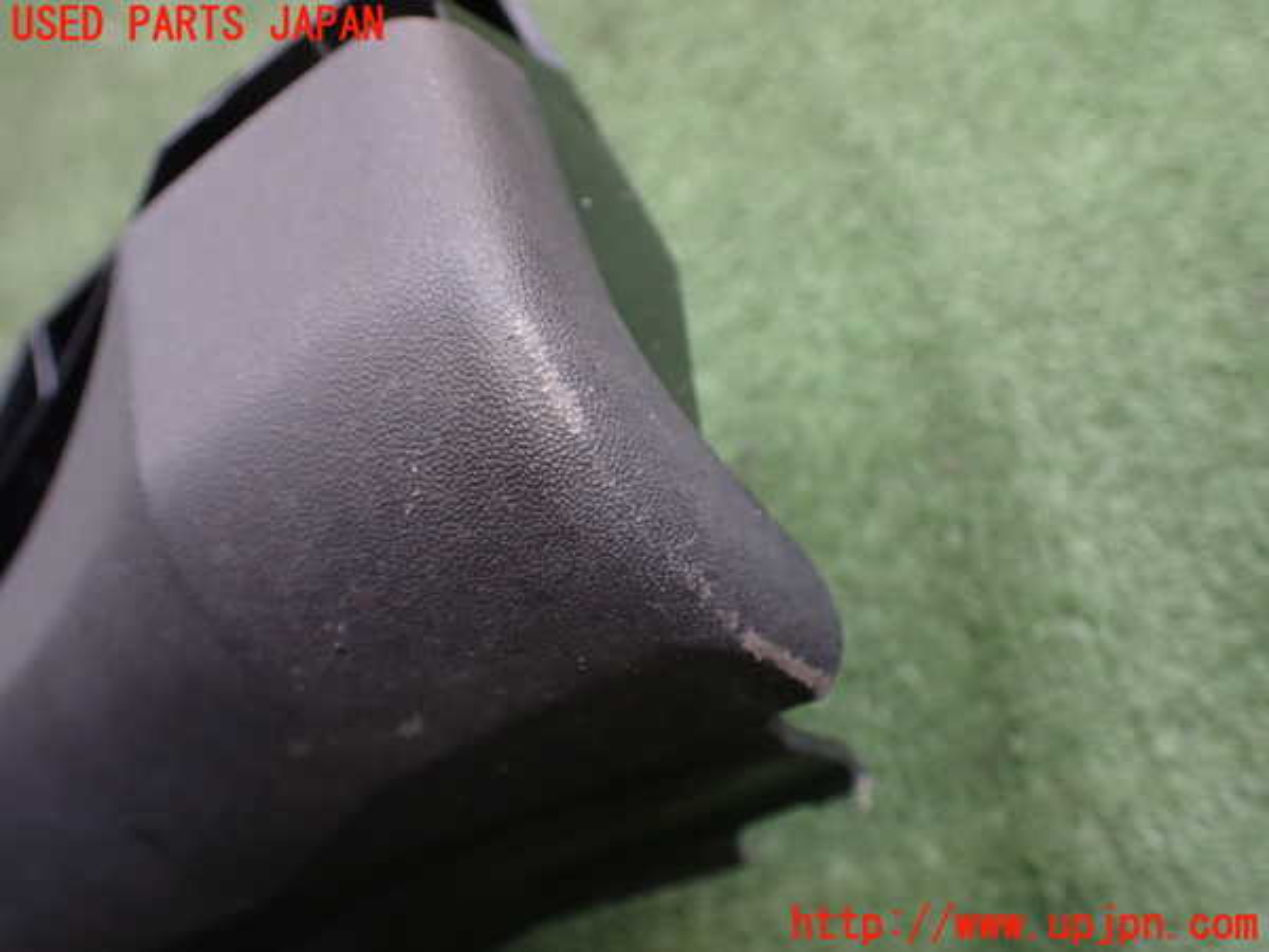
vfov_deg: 46.8
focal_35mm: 30
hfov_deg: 60.0
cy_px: 476
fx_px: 1100
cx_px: 634
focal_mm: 5.4
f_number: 2.3
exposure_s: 1/125
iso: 200
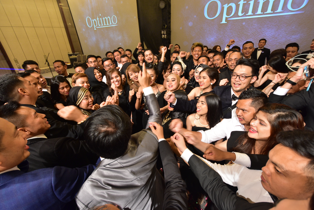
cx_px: 157
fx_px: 131
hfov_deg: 100.4
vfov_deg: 77.3
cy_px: 105
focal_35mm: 15
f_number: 3.5
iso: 800
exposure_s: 1/50
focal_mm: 10
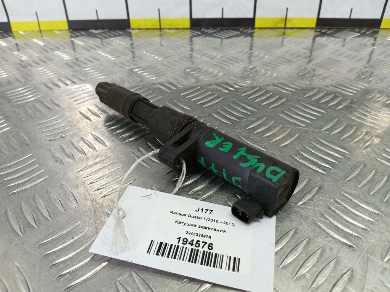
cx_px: 195
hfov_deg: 73.9
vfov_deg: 58.9
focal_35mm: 23
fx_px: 259
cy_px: 146
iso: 111
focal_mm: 4.11
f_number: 1.6
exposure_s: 1/50
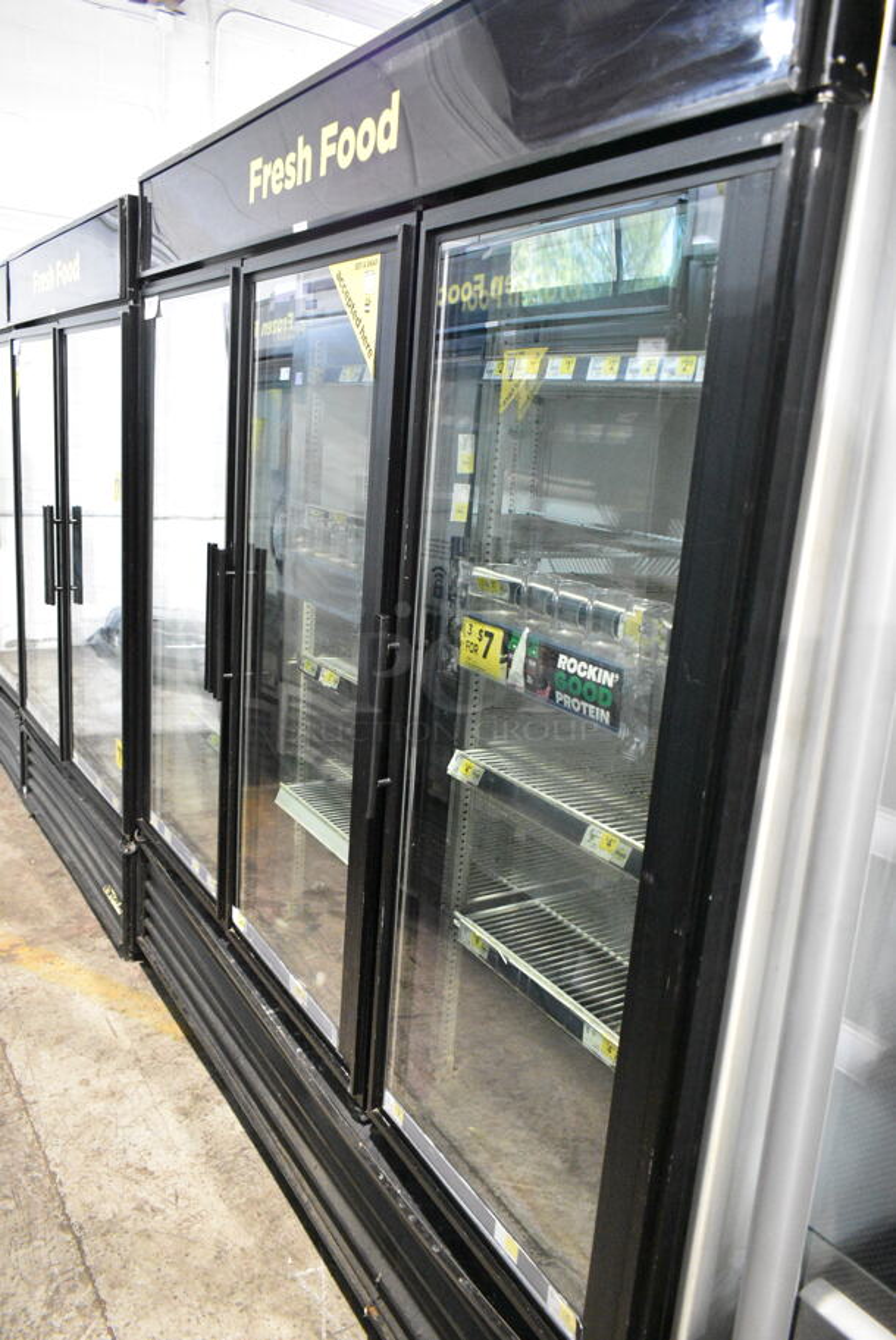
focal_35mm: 27
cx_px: 448
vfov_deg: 67.3
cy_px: 670
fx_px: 1006
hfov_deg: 48.0
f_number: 5
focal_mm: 18
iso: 6400
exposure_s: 1/100
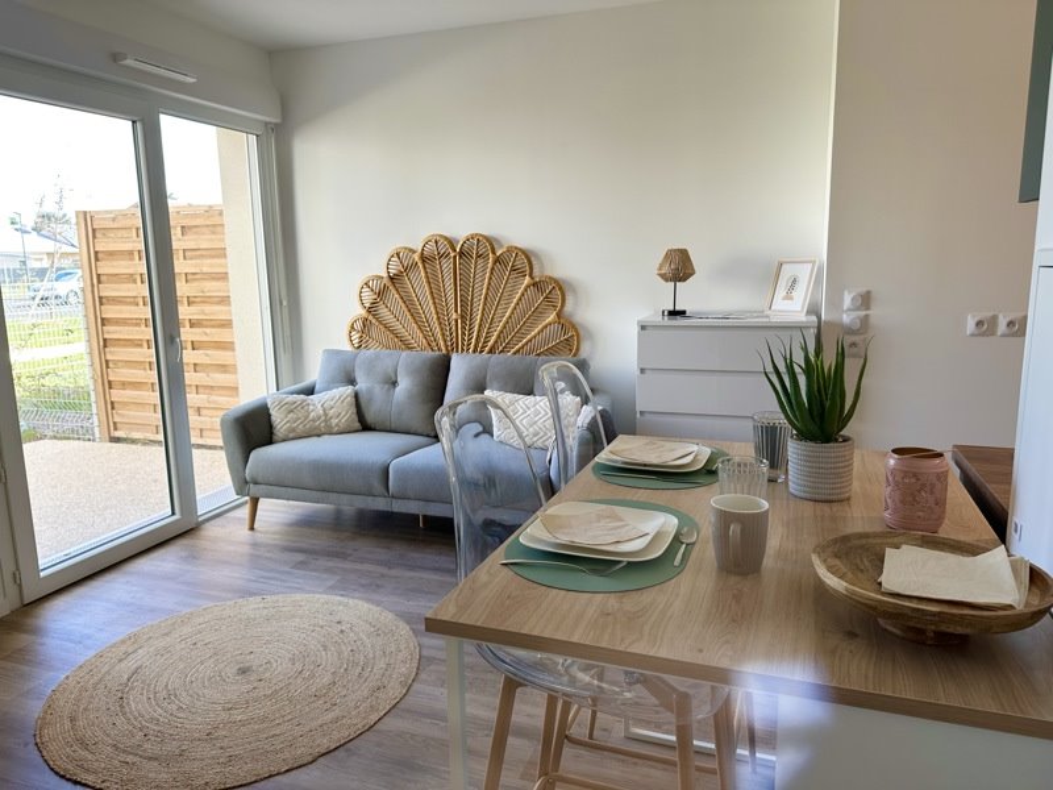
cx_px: 526
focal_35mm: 24
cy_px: 395
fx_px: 730
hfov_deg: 71.6
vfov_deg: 56.8
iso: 64
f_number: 1.78
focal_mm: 6.86
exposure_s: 1/213
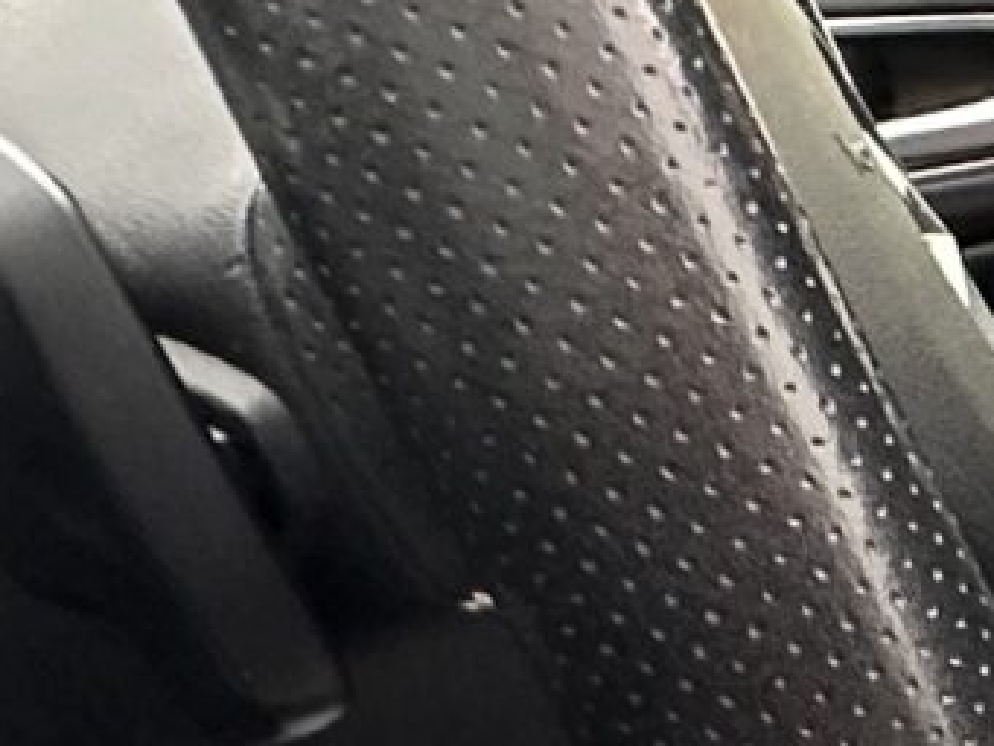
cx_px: 2274
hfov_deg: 14.0
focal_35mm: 105
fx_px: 3016
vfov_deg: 13.9
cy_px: 723
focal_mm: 2.22
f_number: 2.2
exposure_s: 1/42
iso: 320
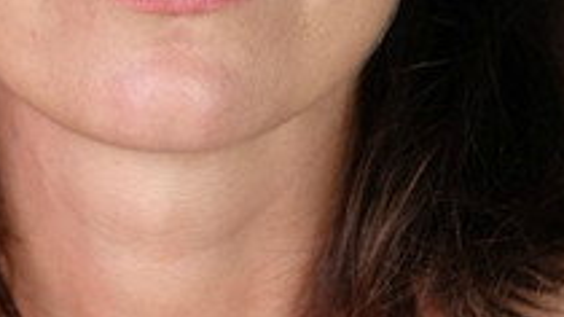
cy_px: -107
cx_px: 175
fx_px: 2826
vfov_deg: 6.4
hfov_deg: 11.4
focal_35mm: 189
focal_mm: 56
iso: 200
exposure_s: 1/140
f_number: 2.2
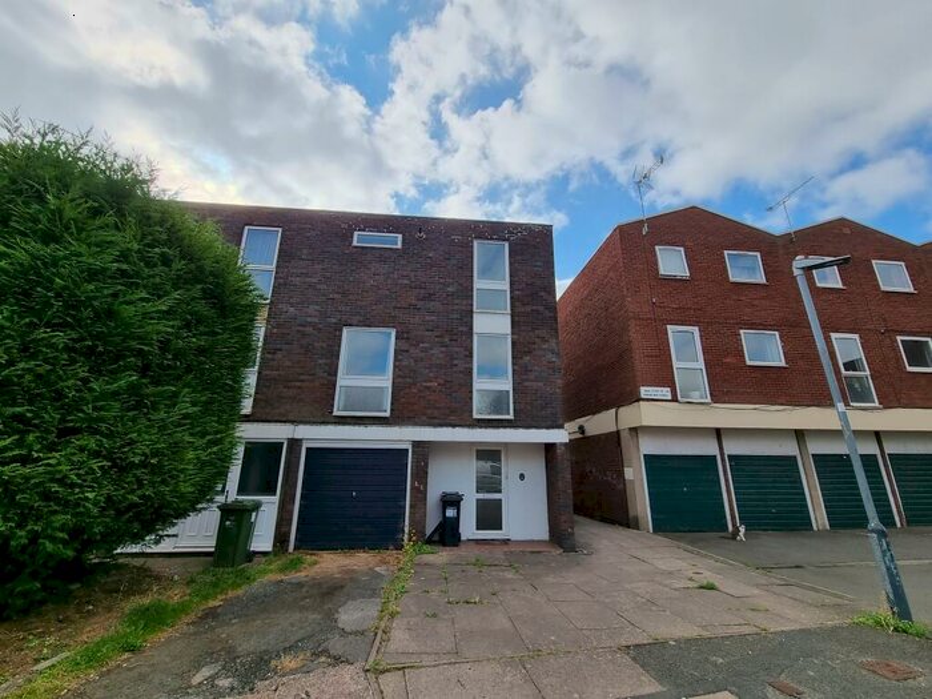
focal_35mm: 13
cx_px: 466
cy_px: 350
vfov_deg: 89.9
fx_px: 350
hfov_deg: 106.2
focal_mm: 2.2
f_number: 2.2
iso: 50
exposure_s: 1/1852
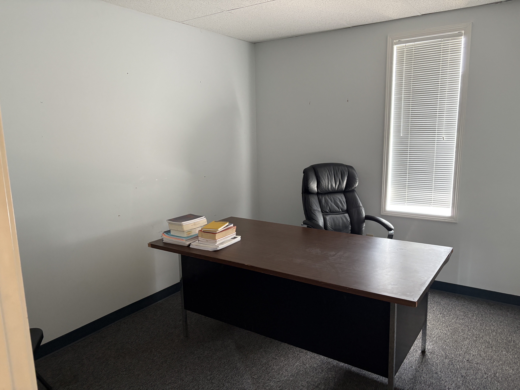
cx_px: 260
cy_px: 195
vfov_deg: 53.1
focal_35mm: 26
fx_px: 391
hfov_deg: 67.3
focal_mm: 5.96
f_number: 1.6
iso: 250
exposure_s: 1/60
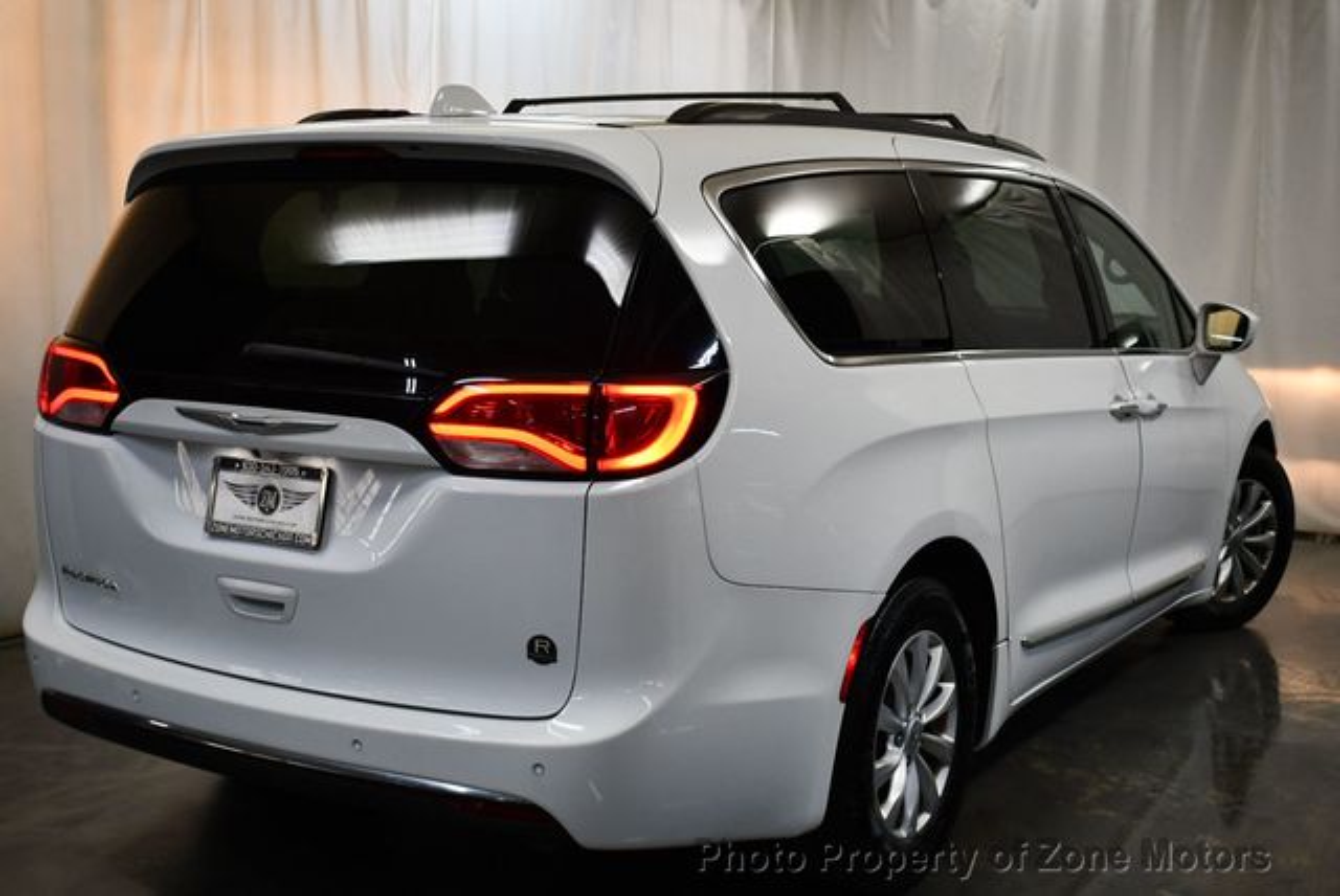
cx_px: 670
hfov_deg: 41.1
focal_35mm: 48
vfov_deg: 28.1
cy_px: 448
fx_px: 1788
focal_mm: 24
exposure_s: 1/250
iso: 800
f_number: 4
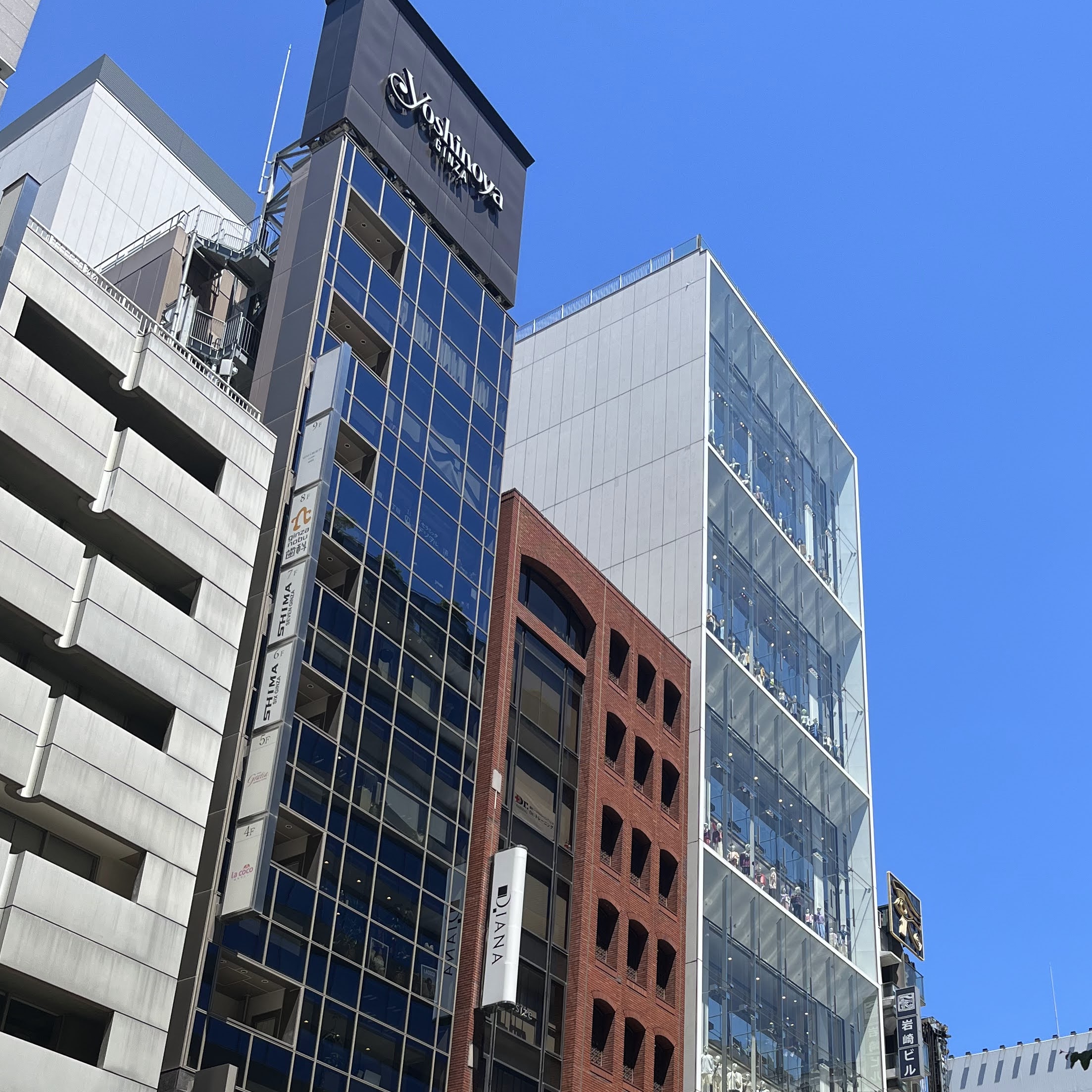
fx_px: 1499
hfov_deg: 39.7
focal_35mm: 42
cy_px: 902
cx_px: 701
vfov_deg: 38.3
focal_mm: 5.1
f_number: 1.6
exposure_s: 1/2222
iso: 50
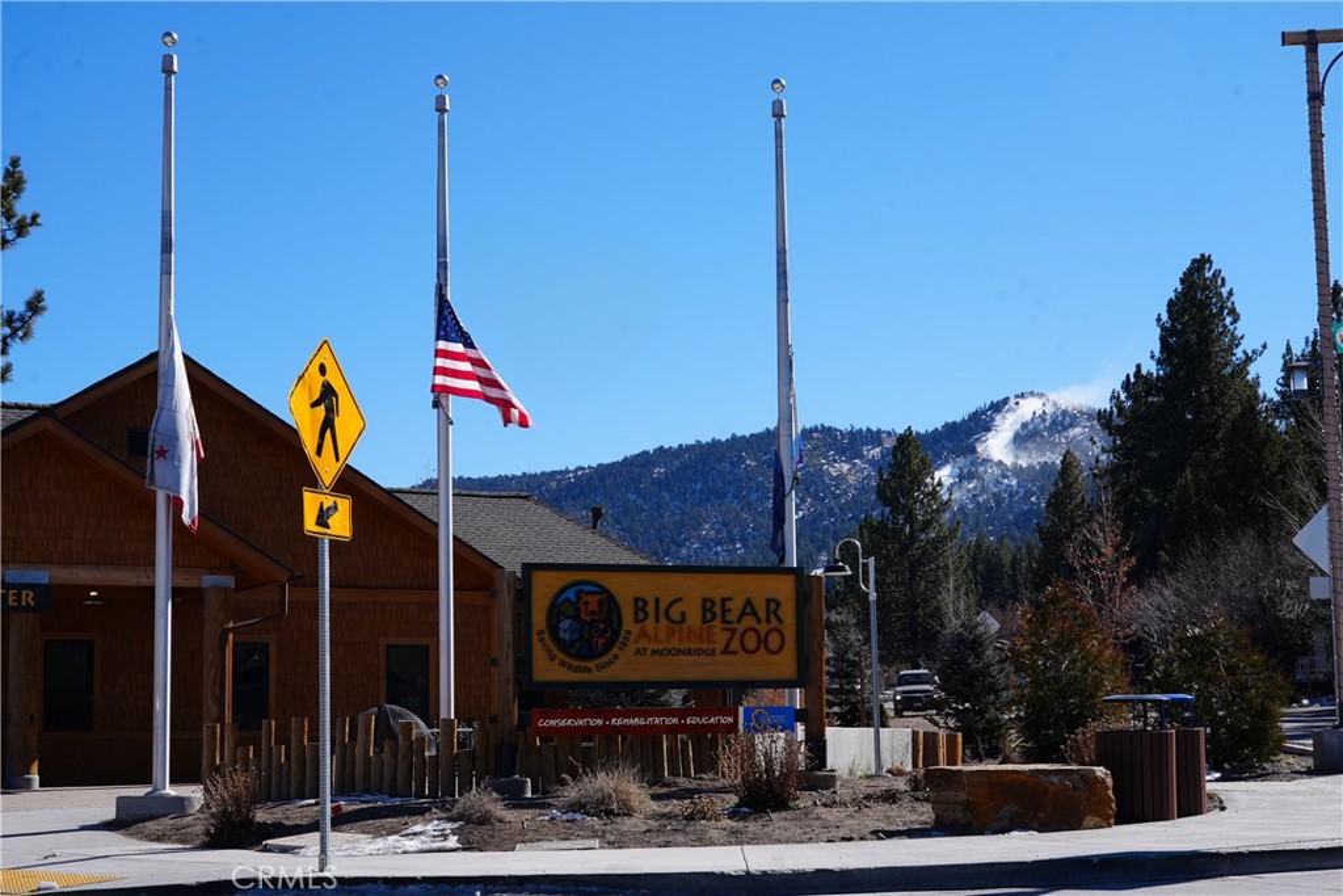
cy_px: 448
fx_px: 2201
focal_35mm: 59
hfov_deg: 33.9
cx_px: 672
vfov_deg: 23.0
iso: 80
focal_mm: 59
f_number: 10
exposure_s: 1/160
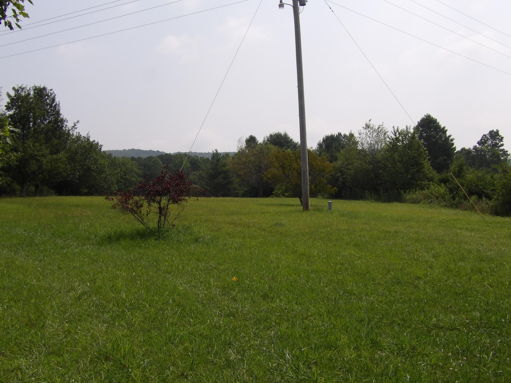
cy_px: 192
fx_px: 576
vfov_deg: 36.8
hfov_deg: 47.9
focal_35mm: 39
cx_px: 256
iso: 100
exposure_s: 1/701
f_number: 5.2
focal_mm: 7
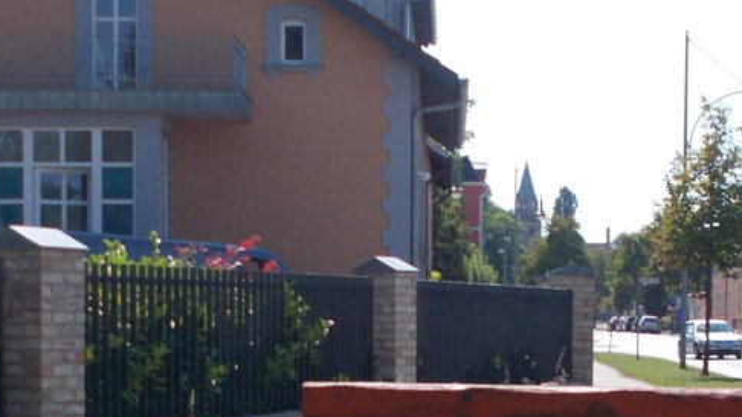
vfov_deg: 16.8
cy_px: 417
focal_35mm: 70
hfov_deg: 30.1
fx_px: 1377
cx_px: 429
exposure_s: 1/125
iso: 80
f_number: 8
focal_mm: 4.6
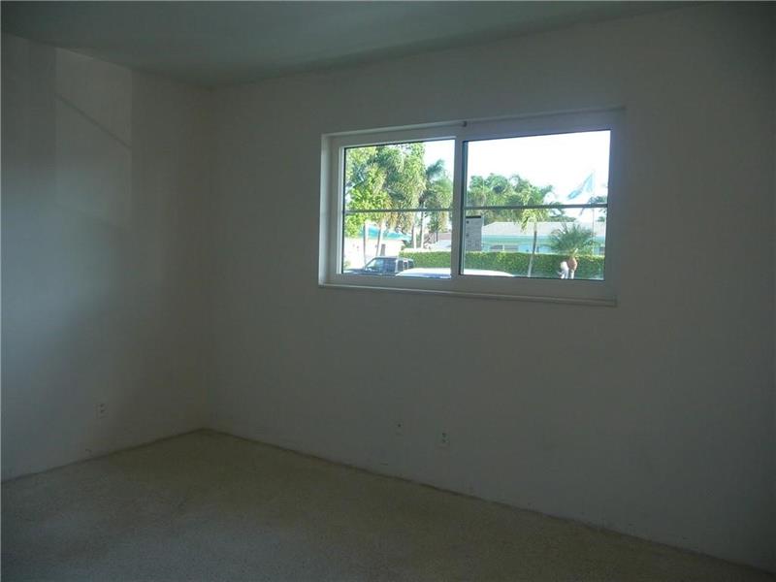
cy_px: 291
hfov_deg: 63.4
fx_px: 628
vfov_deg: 49.7
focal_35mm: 28
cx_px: 388
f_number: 3.3
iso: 100
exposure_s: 1/60
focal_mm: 4.7
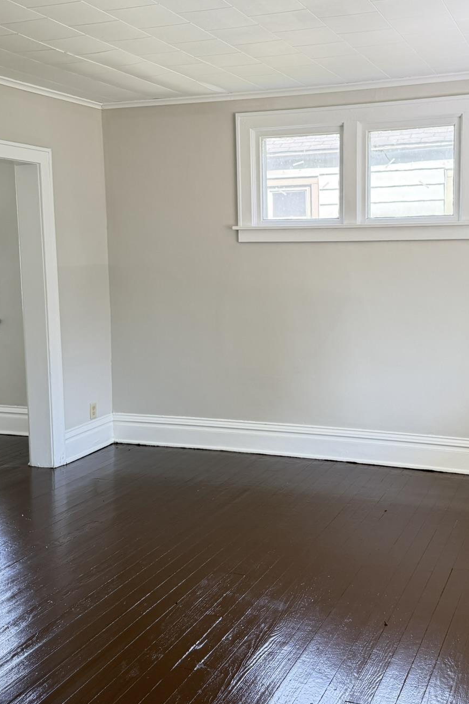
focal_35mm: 39
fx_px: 762
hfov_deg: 34.0
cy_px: 314
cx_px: 302
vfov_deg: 49.5
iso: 200
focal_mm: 6.76
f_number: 1.78
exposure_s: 1/164
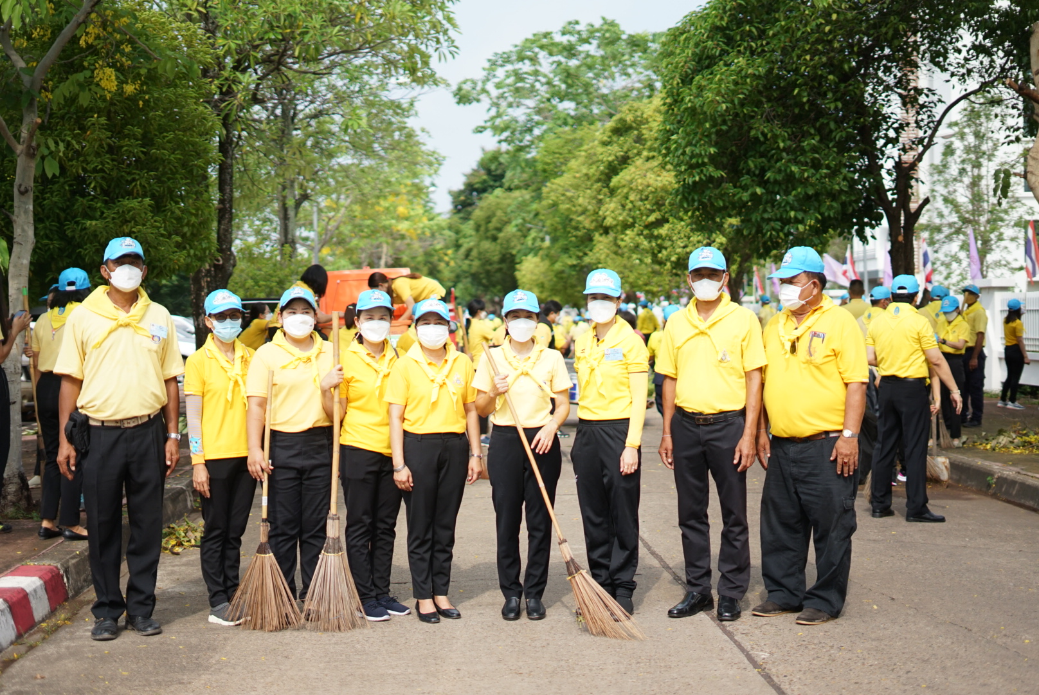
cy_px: 348
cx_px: 520
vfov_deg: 27.0
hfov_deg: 39.6
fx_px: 1444
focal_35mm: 50
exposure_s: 1/8000
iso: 400
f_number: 1.8
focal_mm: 50
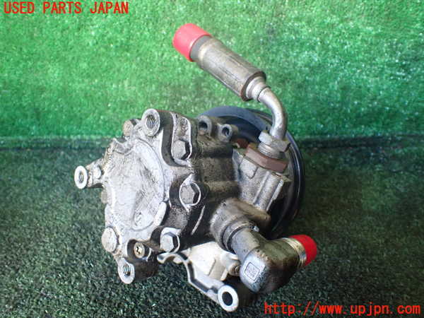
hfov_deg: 60.0
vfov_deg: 46.8
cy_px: 159
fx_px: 367
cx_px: 212
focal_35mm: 30
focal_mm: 5.4
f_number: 2.3
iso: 800
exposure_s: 1/80
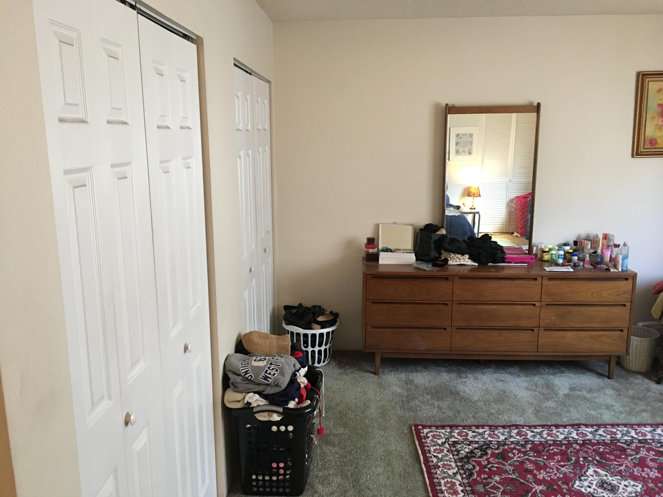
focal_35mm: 29
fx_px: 555
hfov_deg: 61.7
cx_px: 332
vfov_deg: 48.2
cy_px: 248
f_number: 2.2
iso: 100
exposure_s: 1/10
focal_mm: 4.15
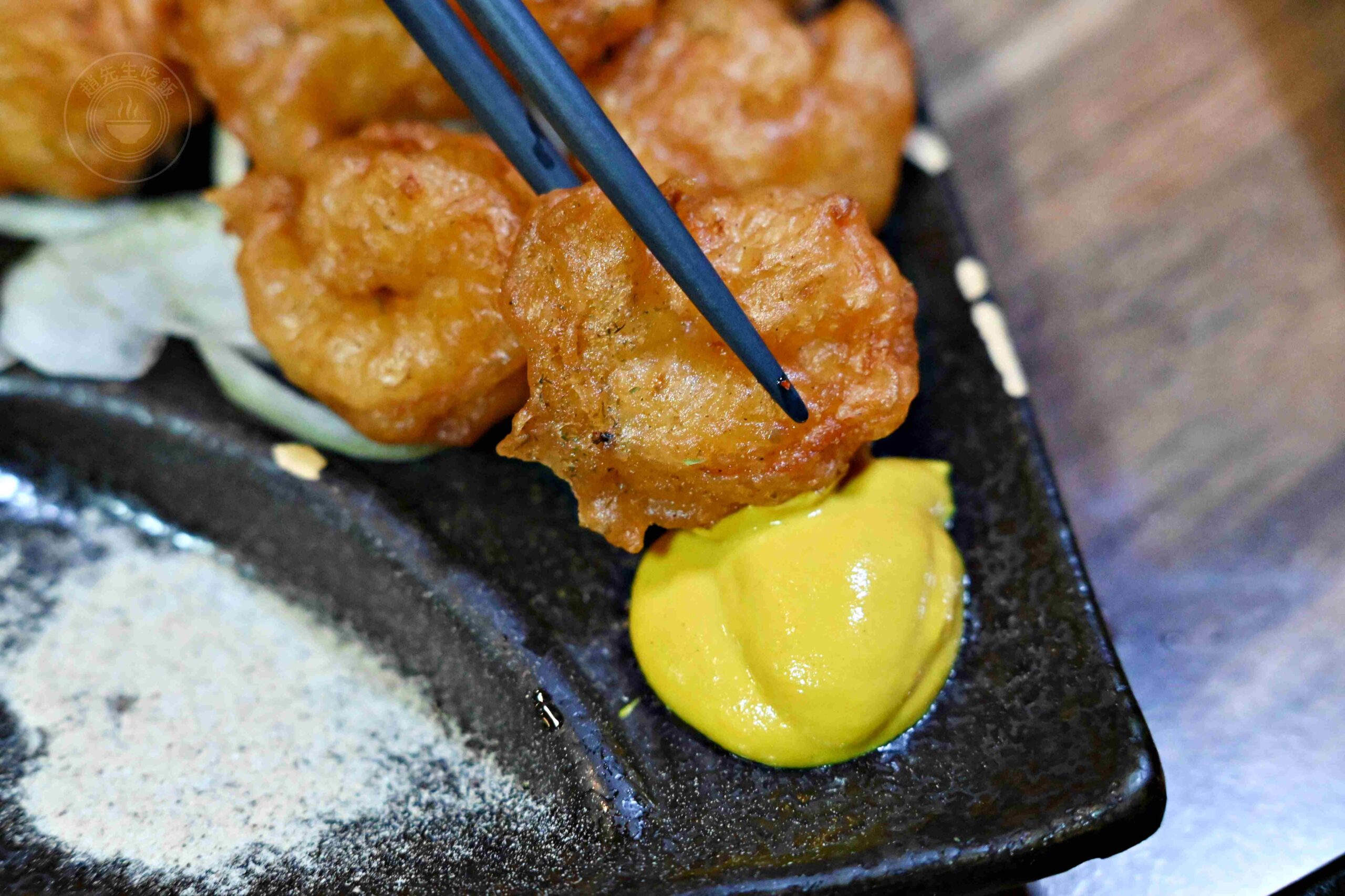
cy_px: 448
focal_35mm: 75
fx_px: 2802
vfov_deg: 18.2
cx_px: 672
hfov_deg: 27.0
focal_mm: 50
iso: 6400
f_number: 3.2
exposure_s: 1/320
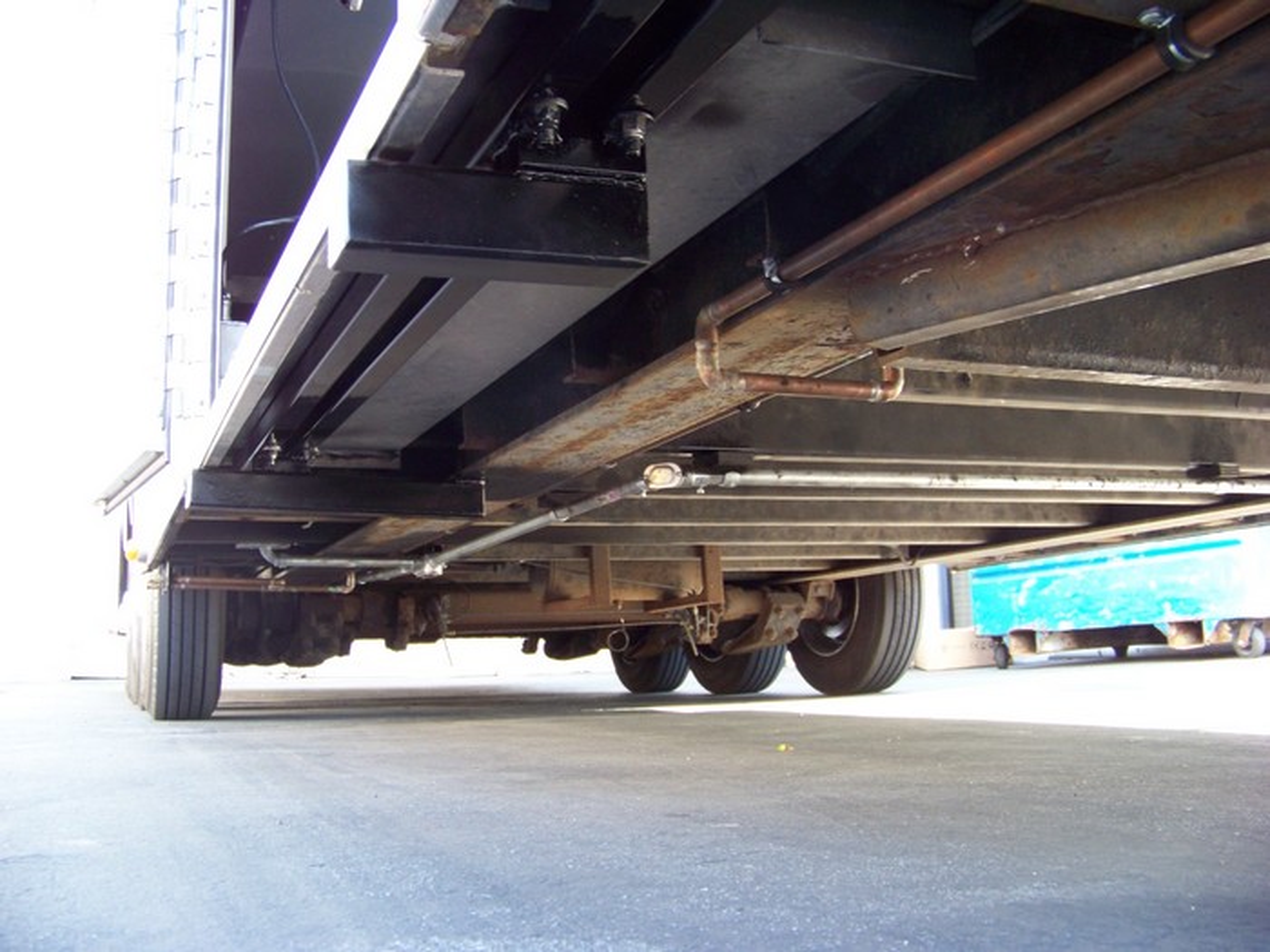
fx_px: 1321
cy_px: 476
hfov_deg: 51.4
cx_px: 635
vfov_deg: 39.7
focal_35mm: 36
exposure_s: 1/30
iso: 136
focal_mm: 5.85
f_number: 2.8
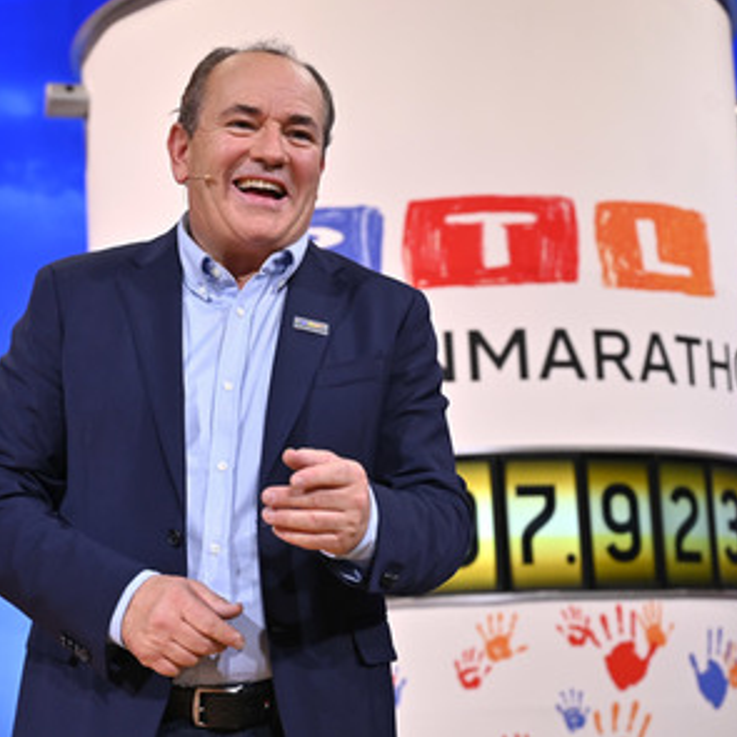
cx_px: 339
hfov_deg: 23.4
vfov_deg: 23.4
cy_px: 365
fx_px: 1782
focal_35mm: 74
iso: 800
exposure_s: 1/200
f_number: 4
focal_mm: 57
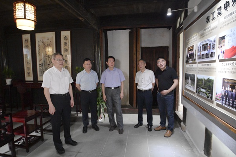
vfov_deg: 61.9
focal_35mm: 20
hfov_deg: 84.0
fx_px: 131
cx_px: 118
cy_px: 78
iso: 8000
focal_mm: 20
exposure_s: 1/125
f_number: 4.5
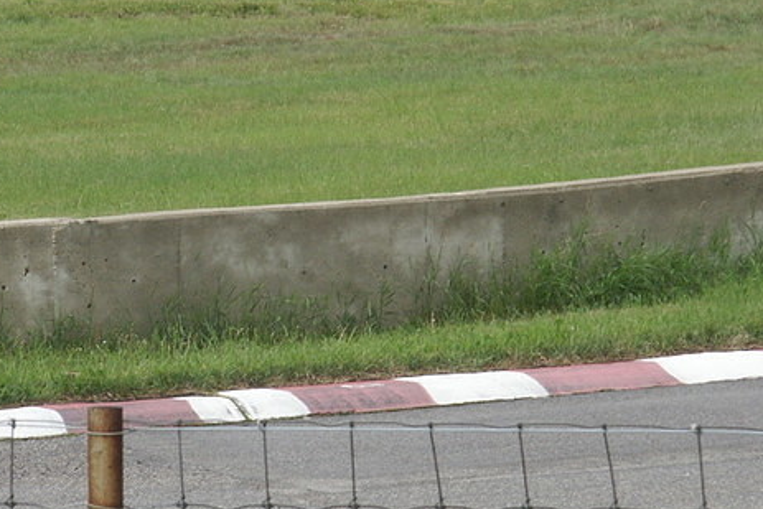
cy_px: 249
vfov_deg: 4.0
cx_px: 344
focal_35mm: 345
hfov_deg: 6.0
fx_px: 7314
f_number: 6.7
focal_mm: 48.65
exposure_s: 1/180
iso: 100
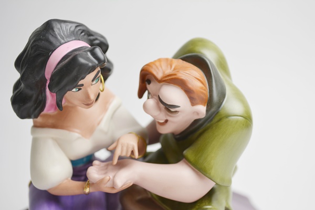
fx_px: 499
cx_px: 158
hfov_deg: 35.1
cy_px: 105
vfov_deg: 23.8
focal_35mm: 57
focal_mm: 38
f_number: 5.6
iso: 320
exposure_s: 1/125
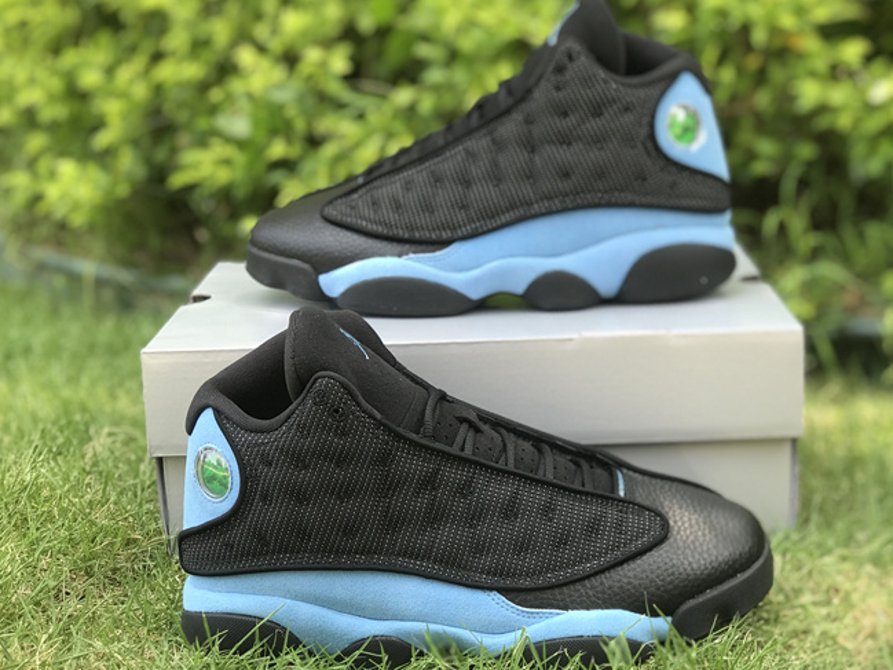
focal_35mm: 65
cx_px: 499
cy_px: 350
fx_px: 1677
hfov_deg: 29.8
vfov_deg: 22.6
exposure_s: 1/100
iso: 32
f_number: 2.8
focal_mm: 6.6
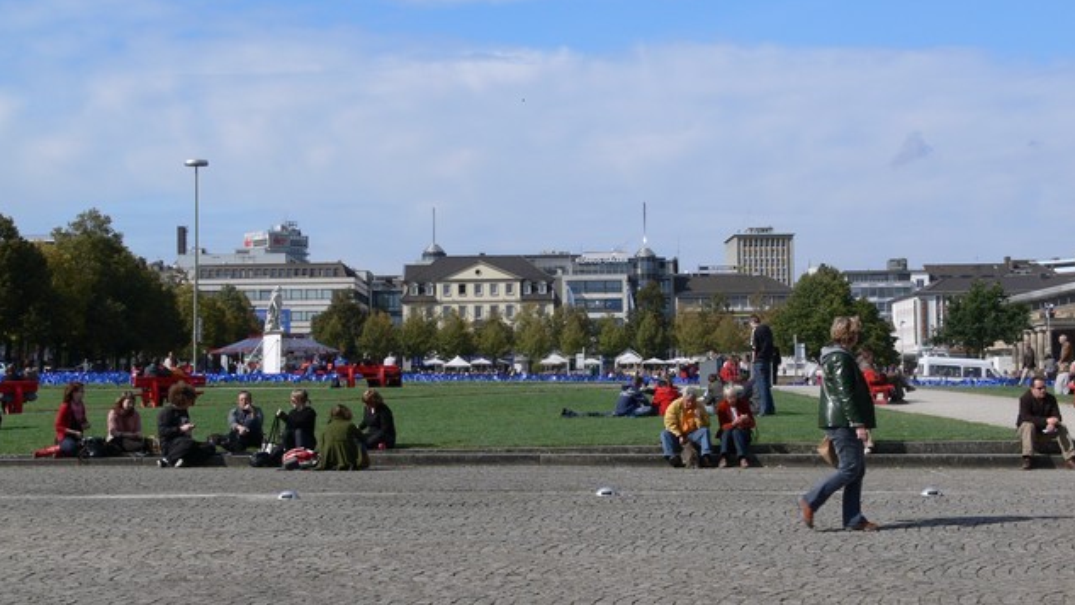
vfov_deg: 18.5
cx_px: 542
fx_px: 1853
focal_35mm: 65
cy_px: 309
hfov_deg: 32.4
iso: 80
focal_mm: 12.5
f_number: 5.6
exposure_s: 1/125
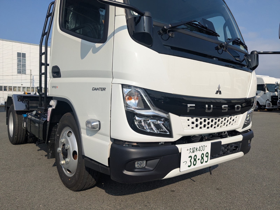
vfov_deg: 51.4
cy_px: 105
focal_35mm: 27
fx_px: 218
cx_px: 140
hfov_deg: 65.3
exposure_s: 1/5848
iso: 83
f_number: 1.73
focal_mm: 4.38
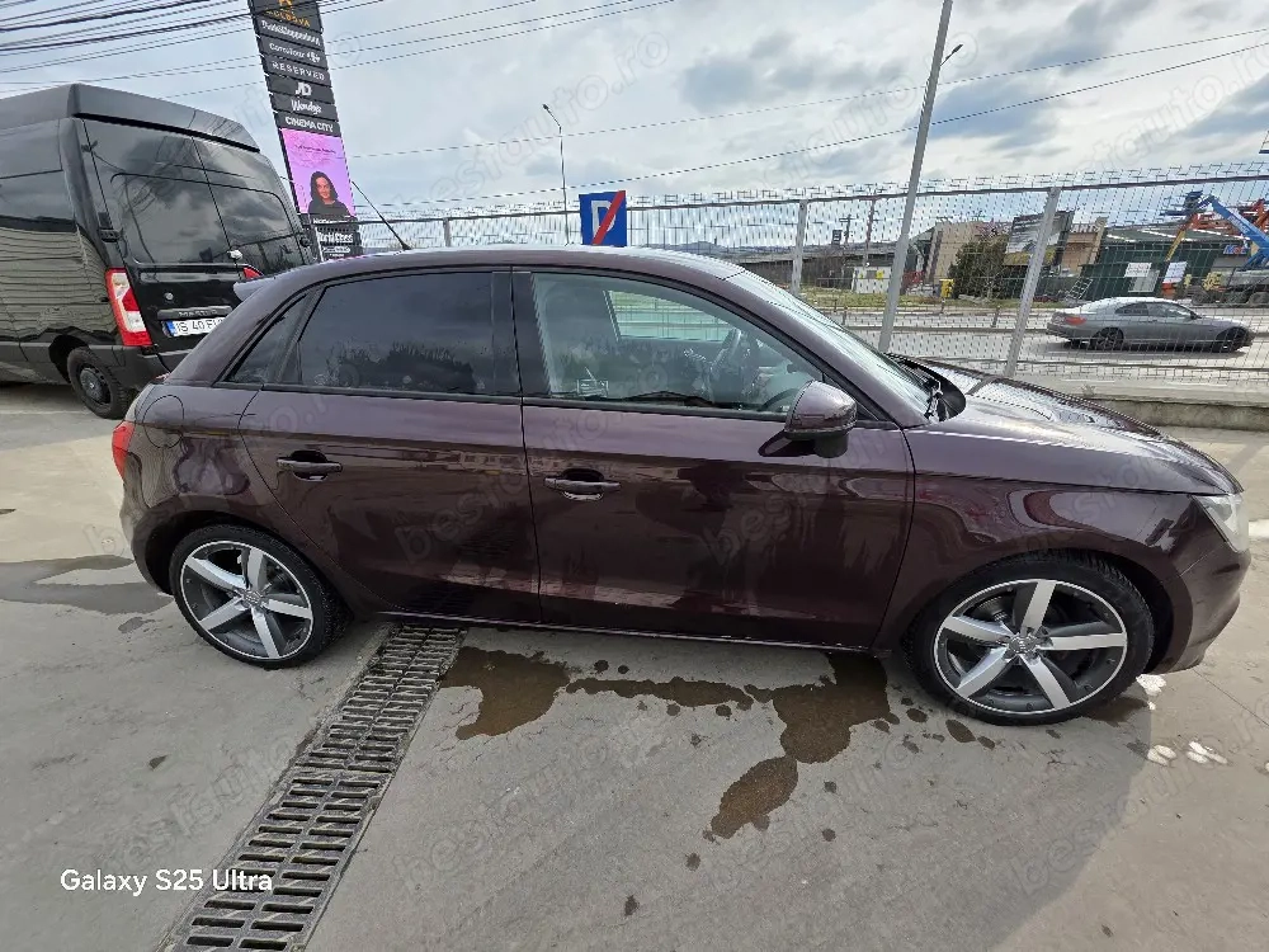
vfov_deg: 89.9
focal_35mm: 13
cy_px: 476
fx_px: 477
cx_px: 634
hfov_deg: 106.2
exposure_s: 1/2000
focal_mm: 2.2
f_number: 1.9
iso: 40
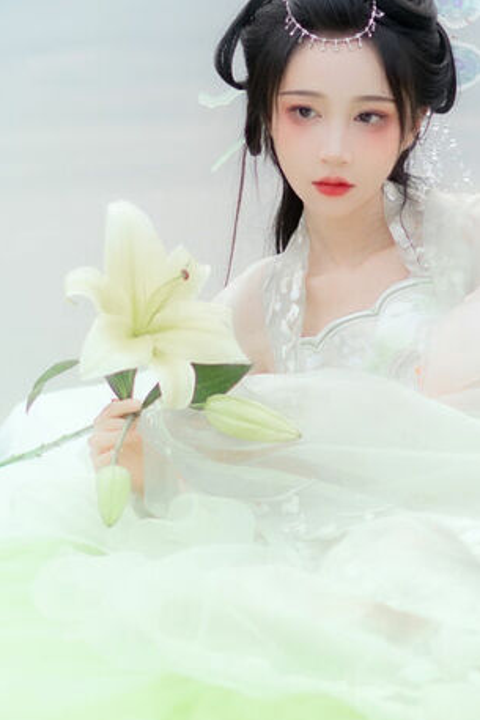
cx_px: 471
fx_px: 5855
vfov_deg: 7.0
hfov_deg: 4.7
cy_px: 132
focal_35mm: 293
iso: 160
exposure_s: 1/1000
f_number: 1.4
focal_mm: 85
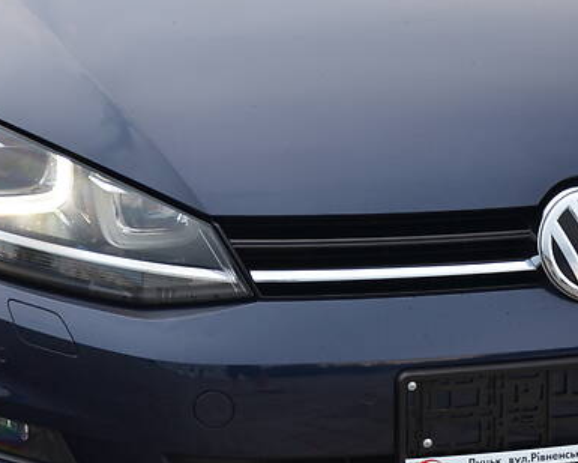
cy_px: 167
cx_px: 317
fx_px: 2395
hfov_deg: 13.8
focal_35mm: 140
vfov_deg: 11.0
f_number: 4.8
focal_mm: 48
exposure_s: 1/60
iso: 400
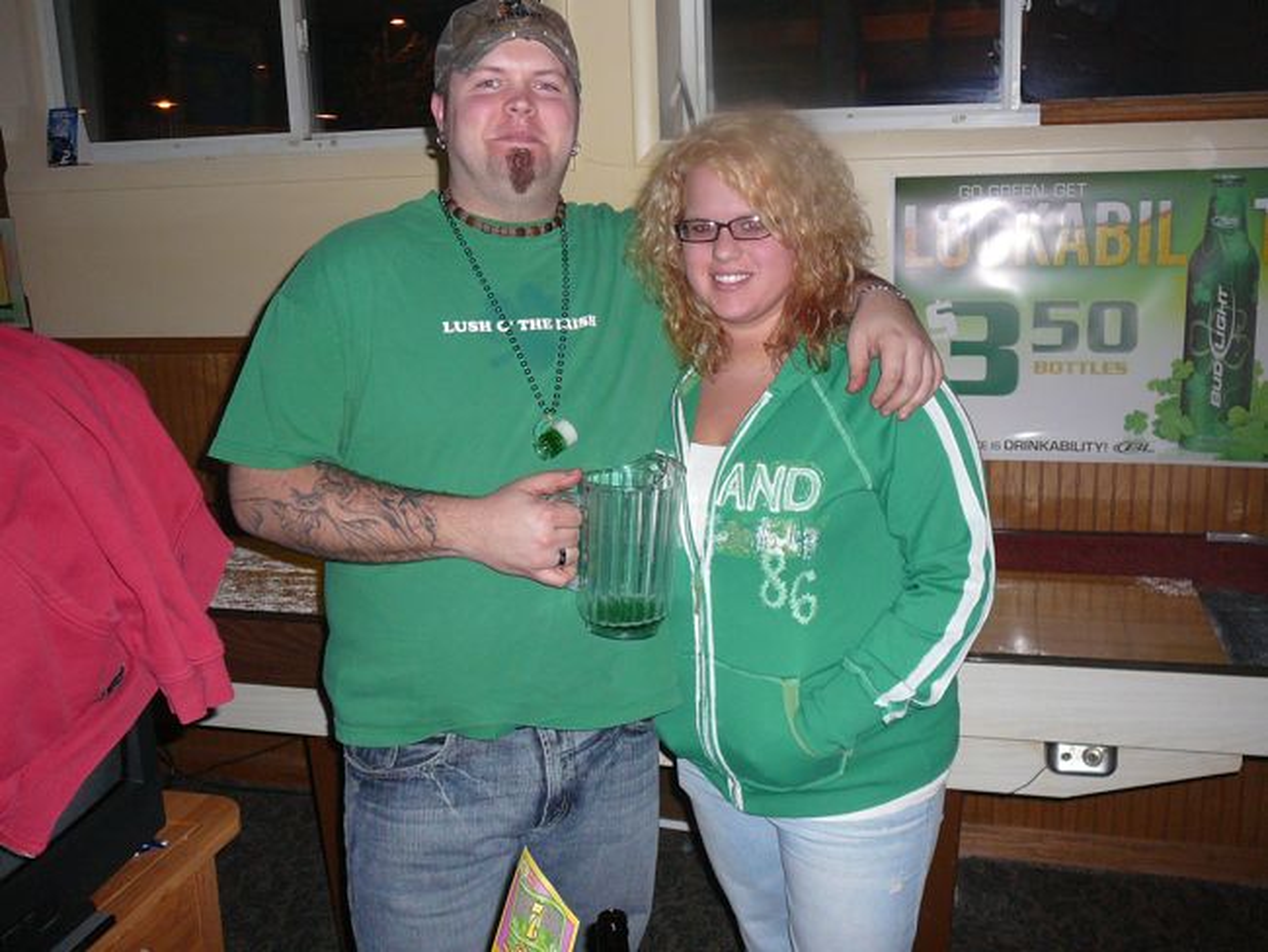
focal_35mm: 35
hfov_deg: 52.6
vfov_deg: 40.7
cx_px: 634
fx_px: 1283
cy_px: 476
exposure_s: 1/30
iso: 160
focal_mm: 5.2
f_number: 2.8
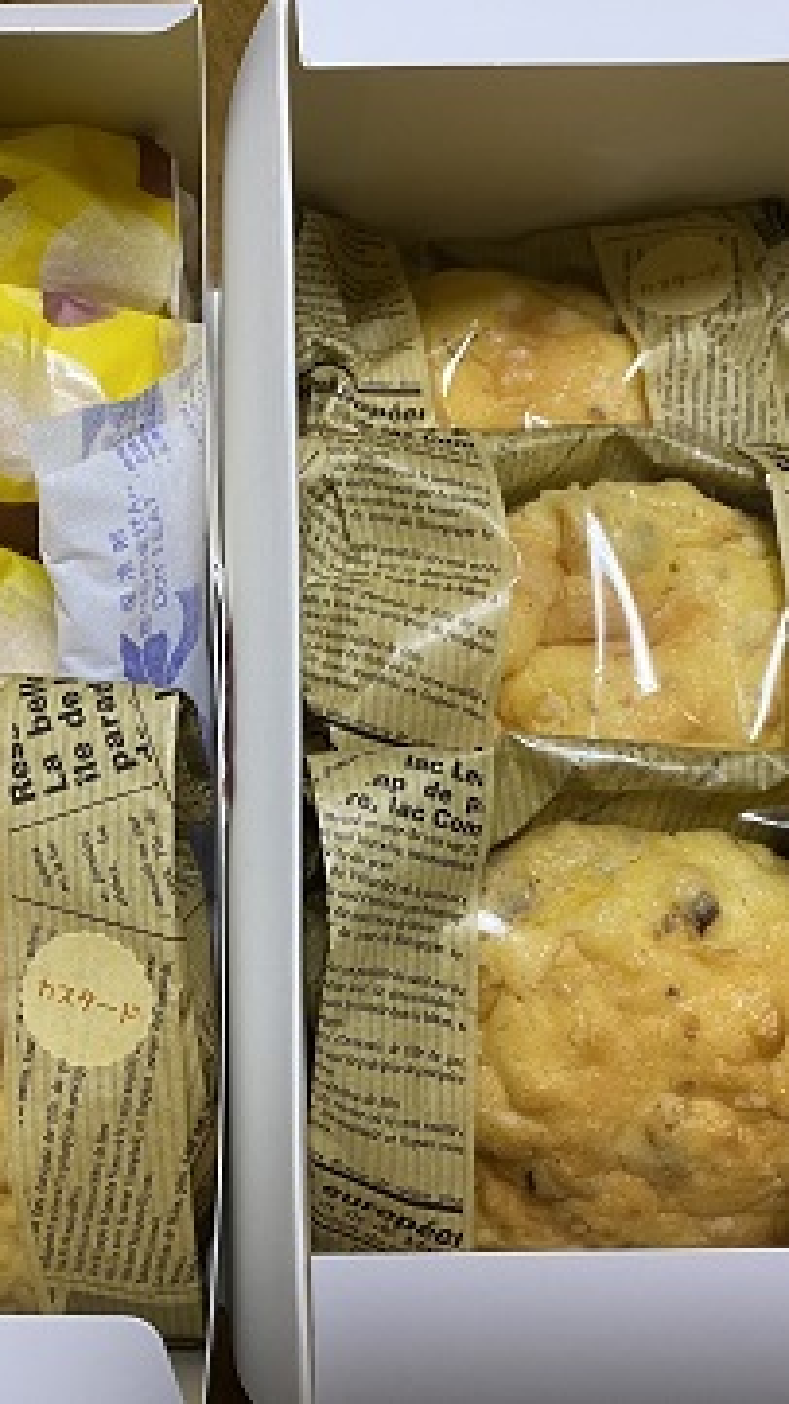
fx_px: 1414
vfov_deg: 52.8
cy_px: 702
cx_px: 233
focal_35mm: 38
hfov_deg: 30.8
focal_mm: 4.25
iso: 125
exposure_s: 1/70
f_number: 1.8
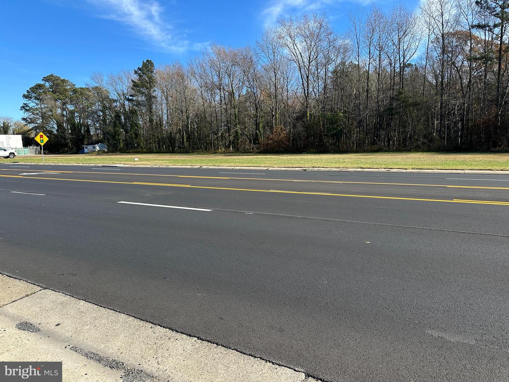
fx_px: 353
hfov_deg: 71.6
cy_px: 191
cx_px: 254
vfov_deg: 56.8
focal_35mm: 24
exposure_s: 1/2203
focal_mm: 6.86
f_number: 1.78
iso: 80
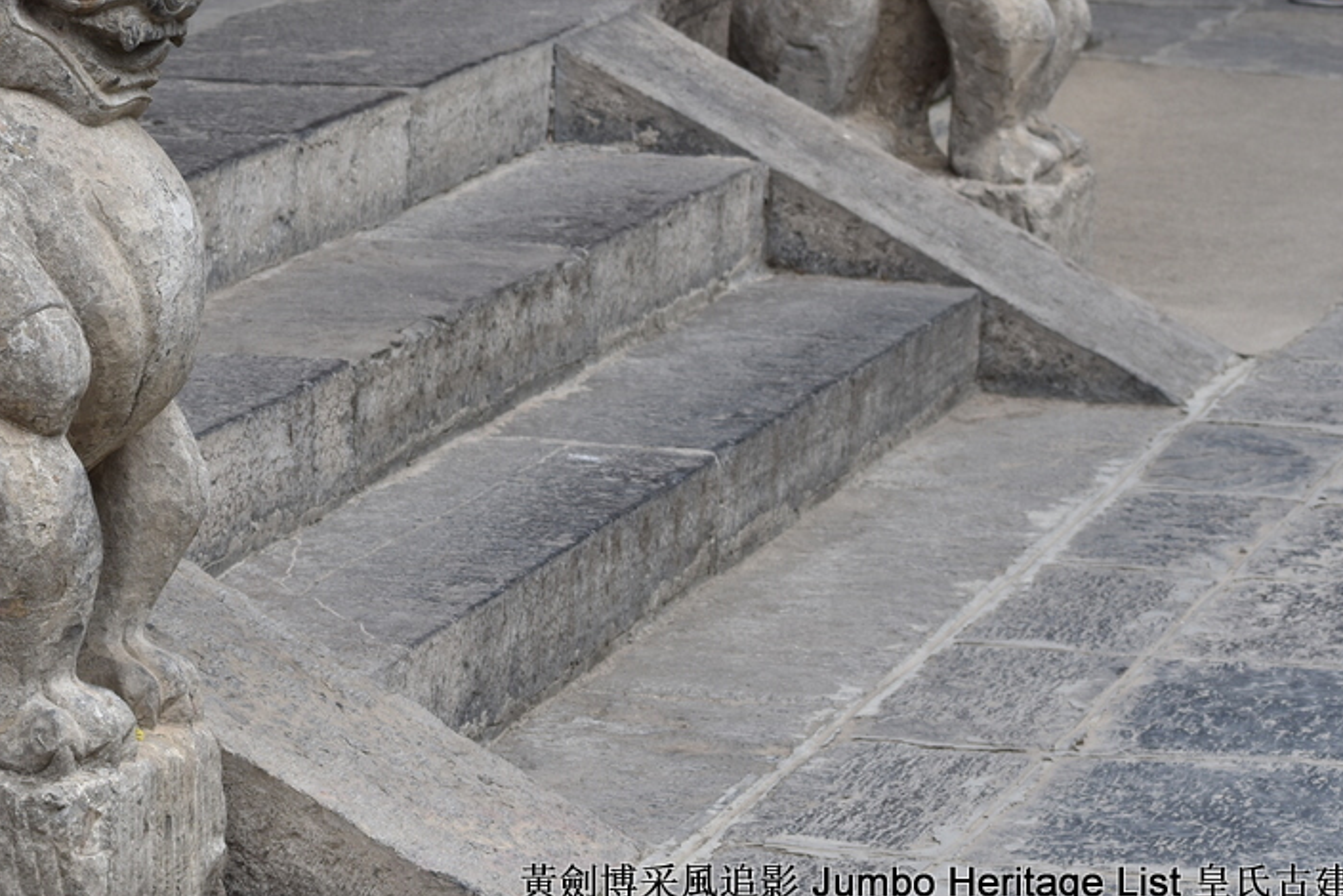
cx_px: 383
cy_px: 190
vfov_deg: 7.7
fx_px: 6680
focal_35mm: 179
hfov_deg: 11.5
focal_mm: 70
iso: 180
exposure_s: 1/250
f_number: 8
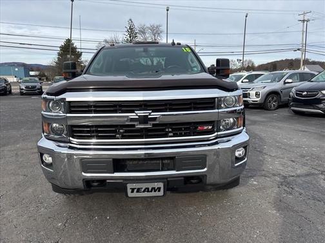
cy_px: 122
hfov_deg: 67.3
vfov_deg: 53.1
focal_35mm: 26
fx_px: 244
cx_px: 162
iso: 50
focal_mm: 5.96
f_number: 1.6
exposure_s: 1/1721
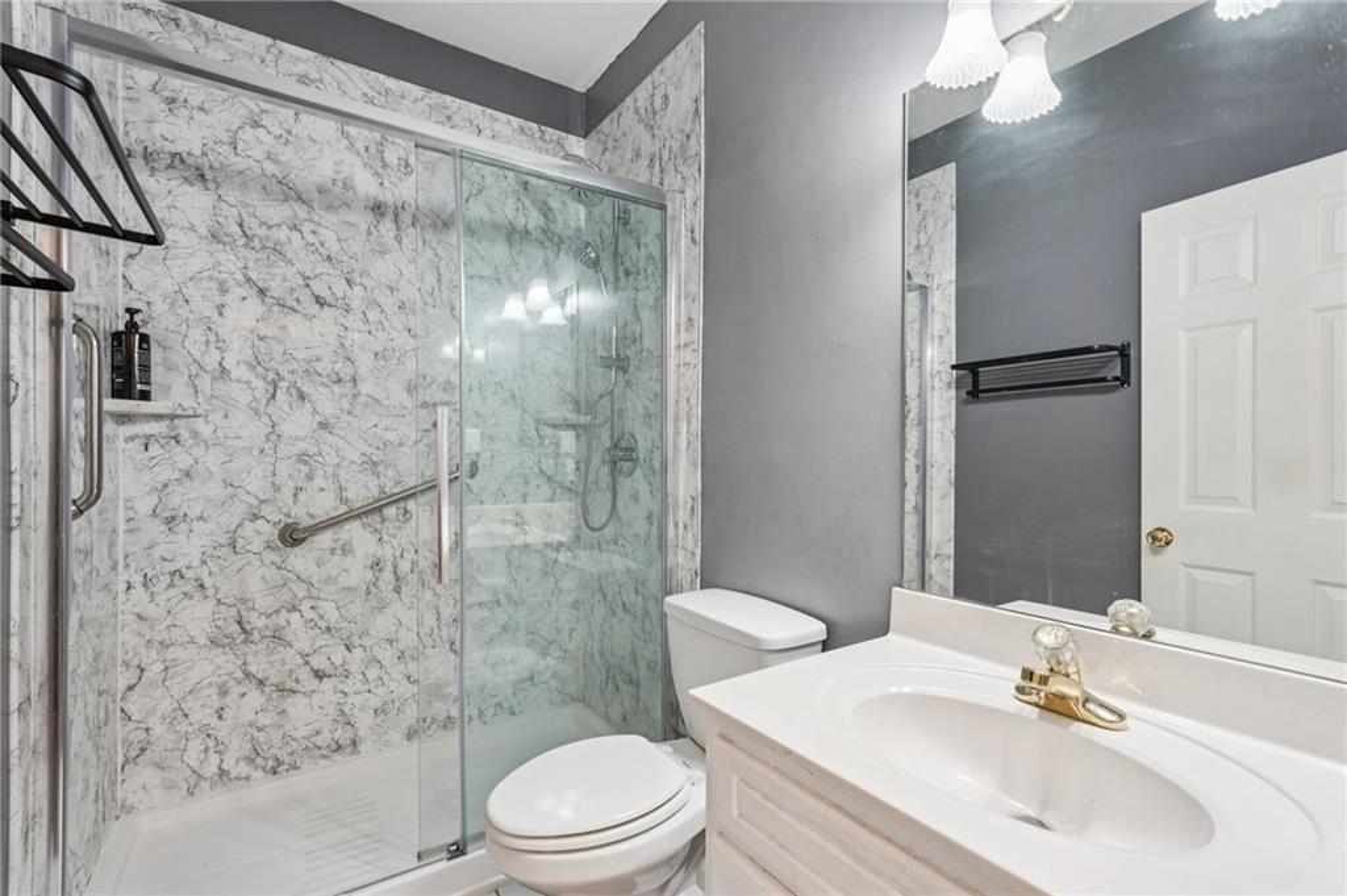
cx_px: 674
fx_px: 598
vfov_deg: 73.7
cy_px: 448
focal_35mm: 16
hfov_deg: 96.8
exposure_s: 1/15
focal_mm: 16
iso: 800
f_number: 8
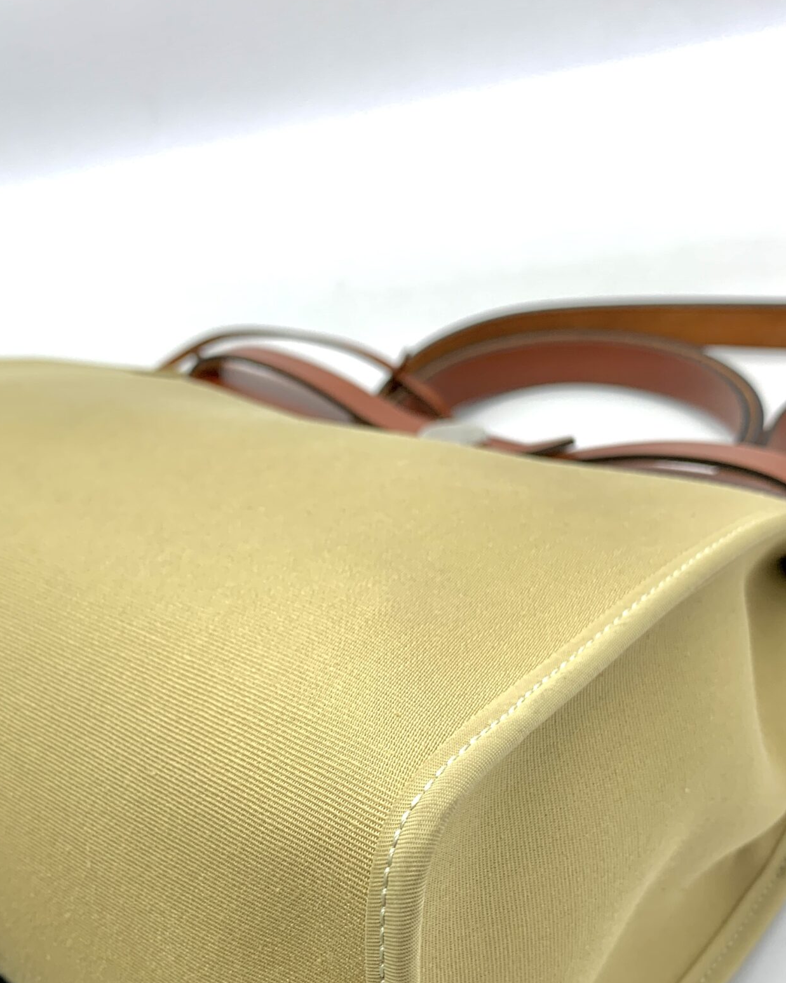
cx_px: 329
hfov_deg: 35.6
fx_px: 1222
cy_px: 590
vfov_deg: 43.6
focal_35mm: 42
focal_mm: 4.25
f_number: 1.8
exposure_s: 1/100
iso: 32
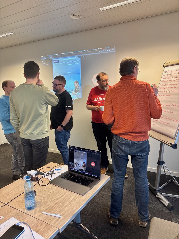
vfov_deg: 67.3
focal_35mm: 26
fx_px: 179
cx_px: 90
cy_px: 120
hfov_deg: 53.1
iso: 125
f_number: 1.6
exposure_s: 1/60
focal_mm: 5.96
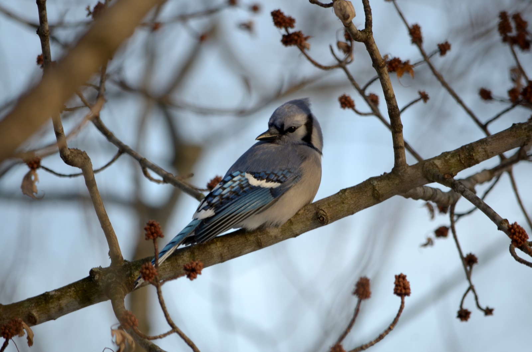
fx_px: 6635
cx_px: 266
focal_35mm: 450
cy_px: 176
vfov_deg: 3.0
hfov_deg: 4.6
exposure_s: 1/100
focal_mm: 300
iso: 100
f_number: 5.6
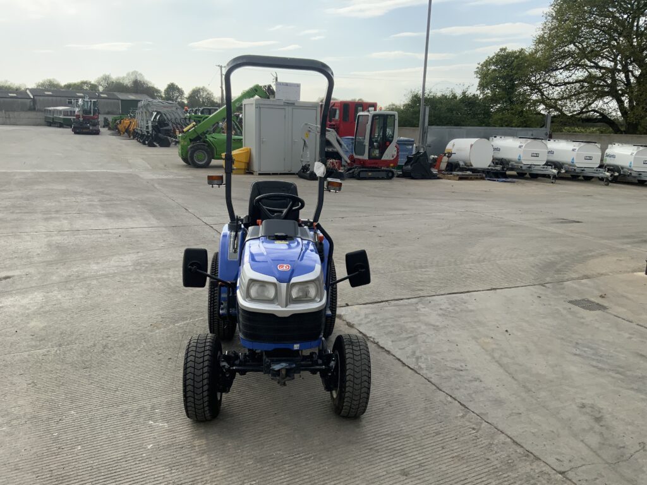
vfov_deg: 48.2
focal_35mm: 29
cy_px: 242
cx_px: 324
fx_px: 542
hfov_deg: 61.7
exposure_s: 1/1221
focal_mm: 3
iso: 16
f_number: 1.8
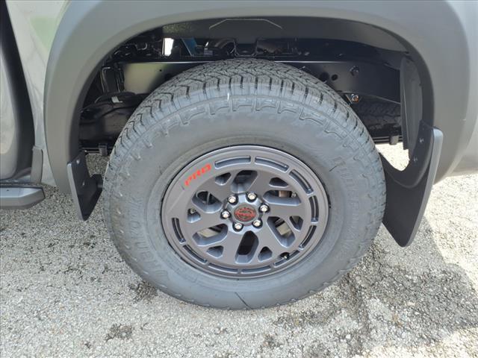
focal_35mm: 27
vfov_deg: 51.4
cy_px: 179
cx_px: 239
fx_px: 373
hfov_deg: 65.3
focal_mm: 3.58
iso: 40
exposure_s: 1/333
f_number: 1.9
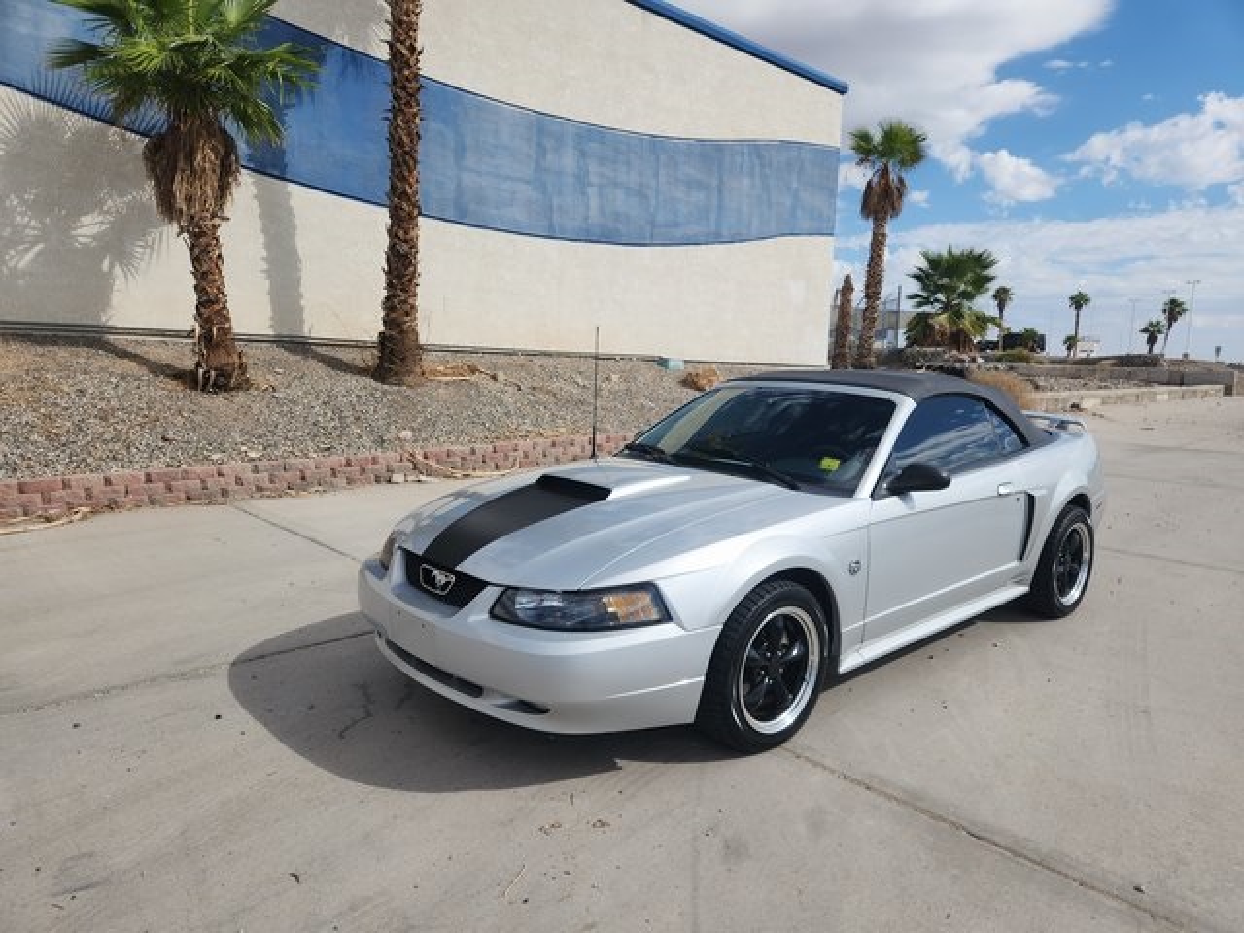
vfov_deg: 58.9
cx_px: 622
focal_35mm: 23
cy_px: 466
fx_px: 827
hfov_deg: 73.9
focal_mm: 5.4
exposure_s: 1/2128
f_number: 1.8
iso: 20
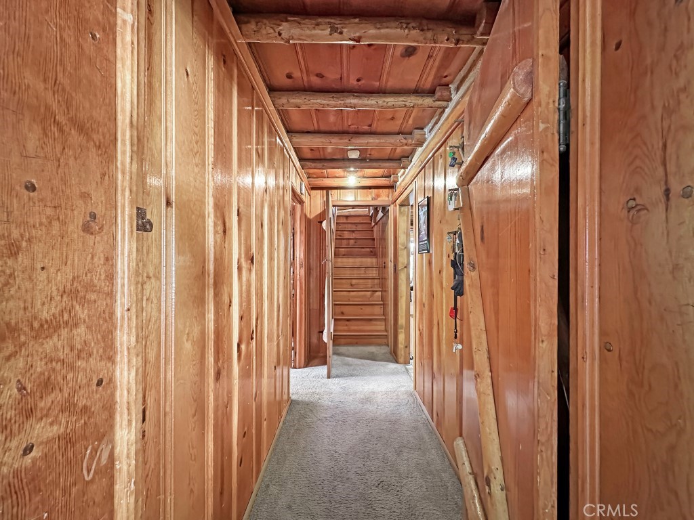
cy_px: 260
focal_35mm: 14
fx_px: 281
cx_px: 347
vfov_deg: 85.7
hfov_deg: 102.1
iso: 3200
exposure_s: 1/15
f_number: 2.2
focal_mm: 2.22
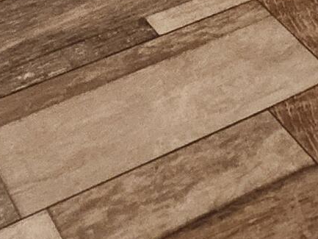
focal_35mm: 90
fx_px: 827
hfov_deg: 20.3
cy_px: -560
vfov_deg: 9.9
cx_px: -71
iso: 250
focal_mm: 1.74
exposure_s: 1/60
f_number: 2.2
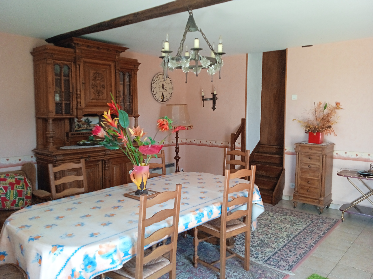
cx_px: 186
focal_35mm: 28
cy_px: 140
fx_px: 302
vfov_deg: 49.7
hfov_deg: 63.4
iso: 187
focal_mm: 3.43
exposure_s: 1/33.3
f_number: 2.2
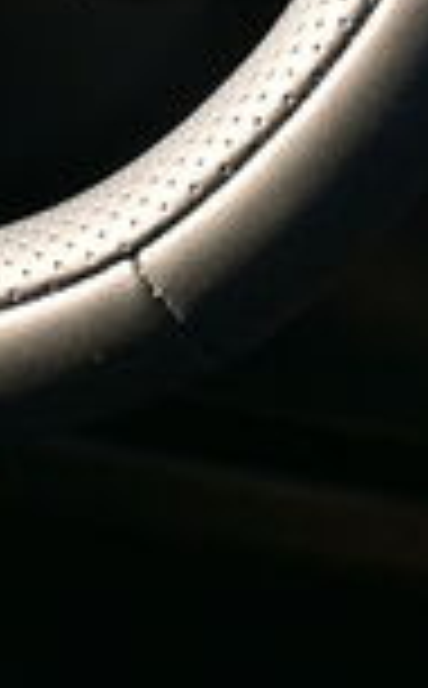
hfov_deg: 4.8
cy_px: -454
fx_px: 5044
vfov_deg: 7.6
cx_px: -518
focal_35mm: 269
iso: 250
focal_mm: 28
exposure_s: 1/125
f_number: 6.3
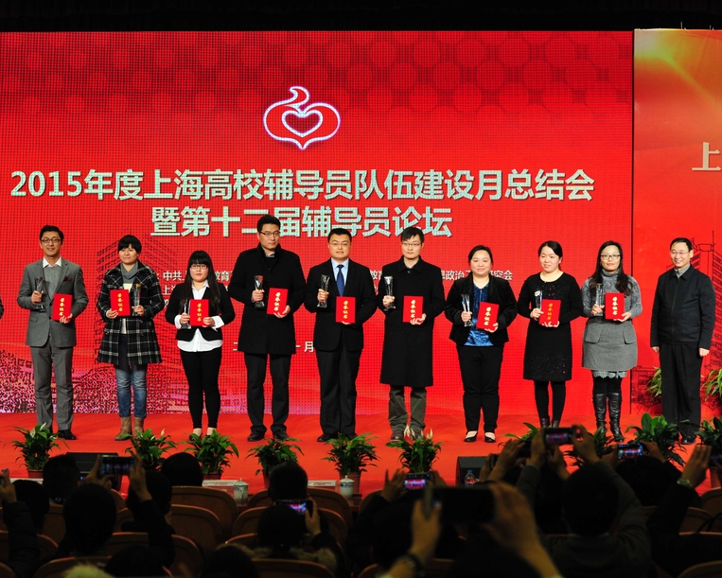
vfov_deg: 17.9
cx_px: 333
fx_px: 1838
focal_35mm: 86
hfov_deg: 22.2
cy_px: 306
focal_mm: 70
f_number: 4.5
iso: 1600
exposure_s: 1/320
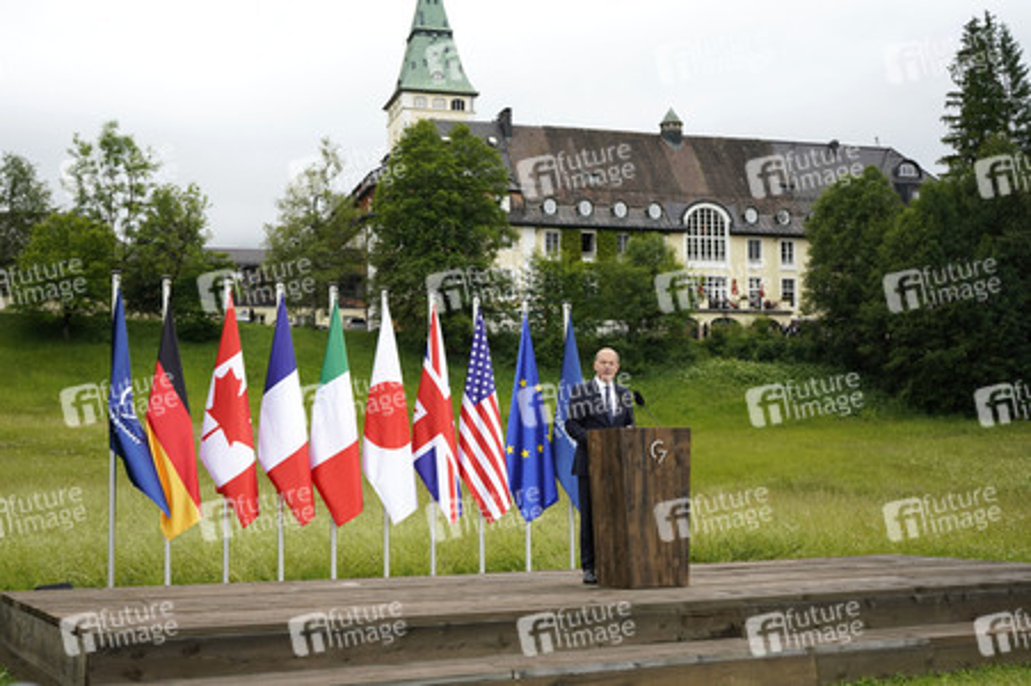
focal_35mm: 43
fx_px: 1231
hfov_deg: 45.5
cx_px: 516
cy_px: 343
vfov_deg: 31.1
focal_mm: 43
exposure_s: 1/640
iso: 400
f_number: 4.5
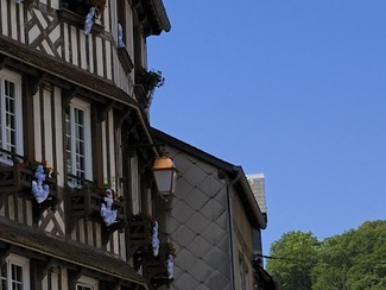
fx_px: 2532
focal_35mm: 227
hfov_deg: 8.0
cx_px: -548
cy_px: 146
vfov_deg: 6.6
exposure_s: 1/200
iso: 200
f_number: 14
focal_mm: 48
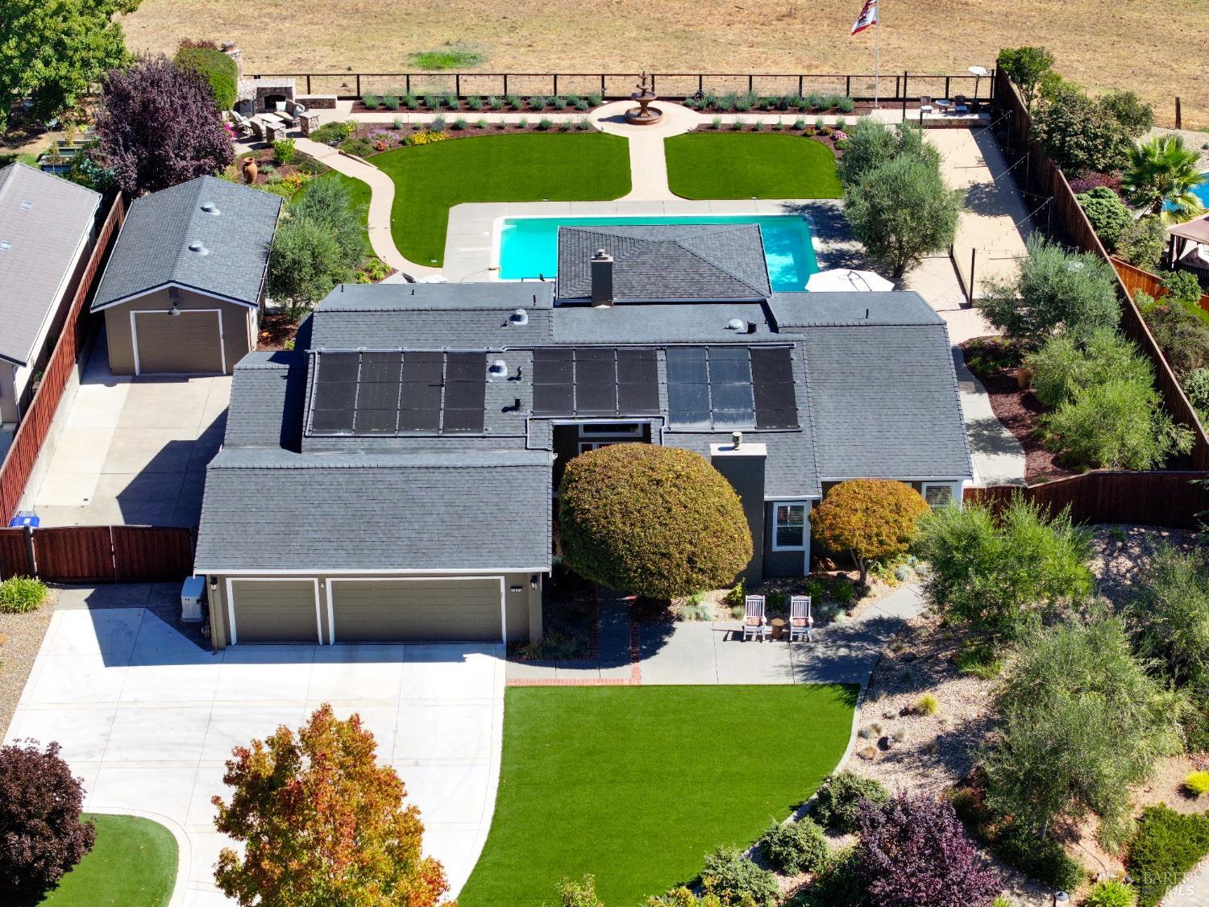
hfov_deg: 27.8
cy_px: 454
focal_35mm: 70
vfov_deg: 21.0
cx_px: 604
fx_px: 2445
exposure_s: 1/1000
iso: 130
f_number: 2.8
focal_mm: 19.35
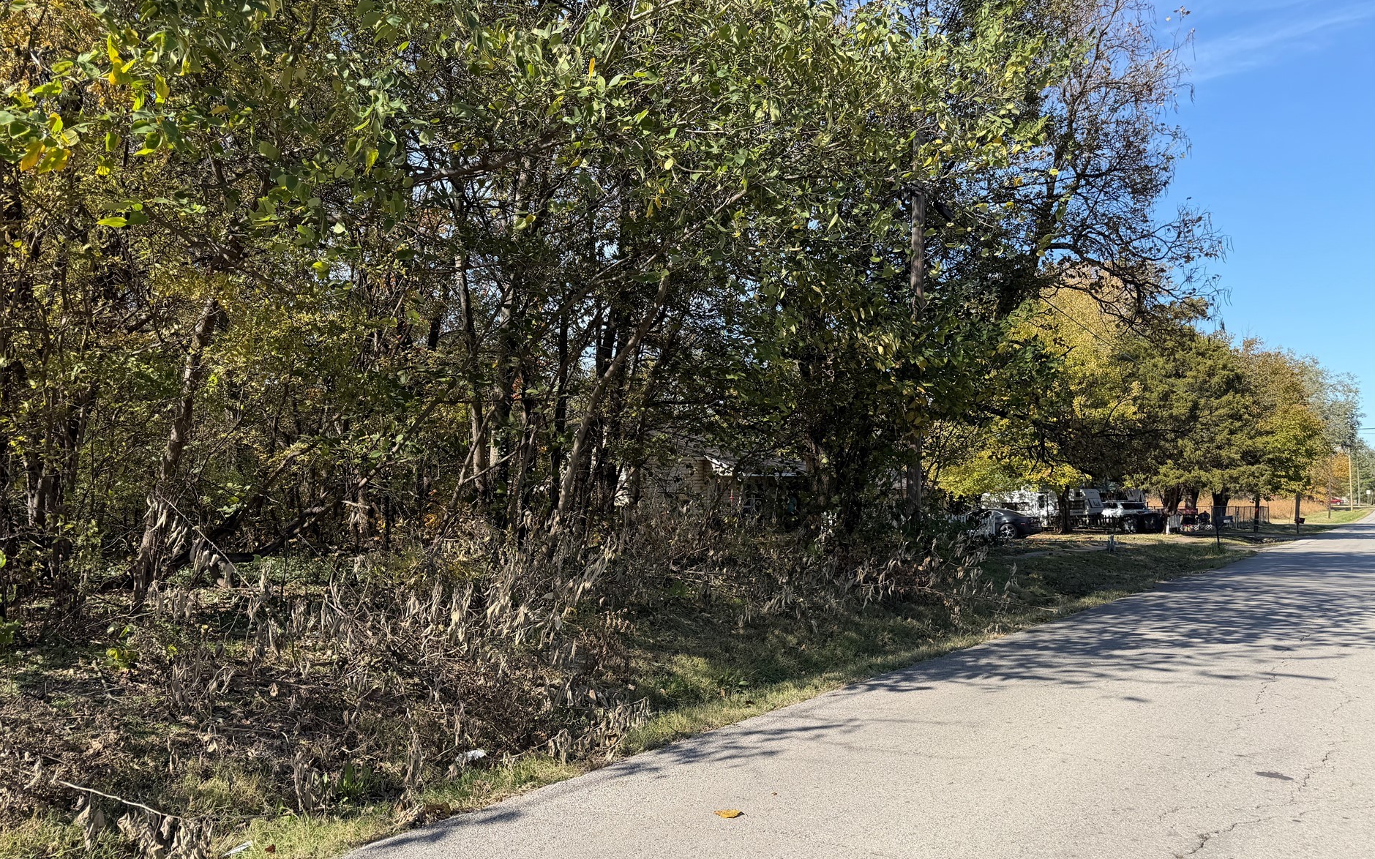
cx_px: 673
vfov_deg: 47.4
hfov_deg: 70.4
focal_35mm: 26
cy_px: 500
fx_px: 974
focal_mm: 6.76
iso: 80
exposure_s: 1/2445
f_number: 1.78
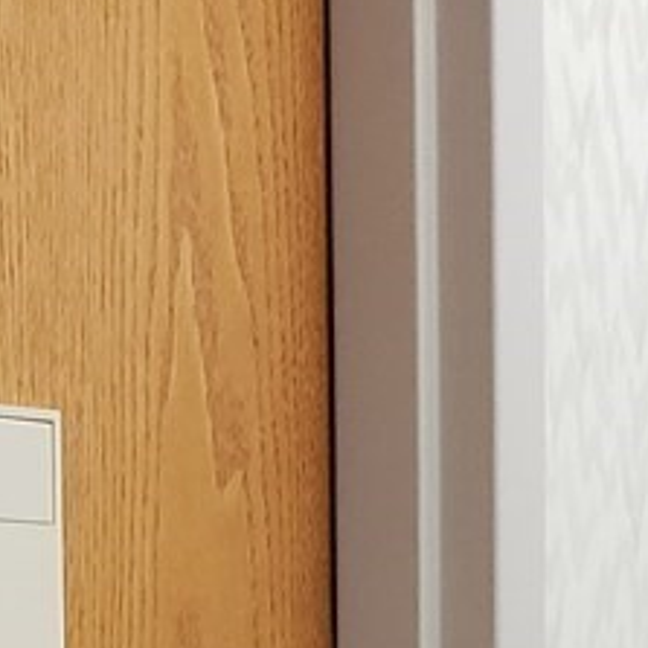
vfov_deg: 10.0
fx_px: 3346
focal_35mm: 158
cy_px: 1424
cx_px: -102
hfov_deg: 10.9
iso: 200
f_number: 1.5
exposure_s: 1/60
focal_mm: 4.3
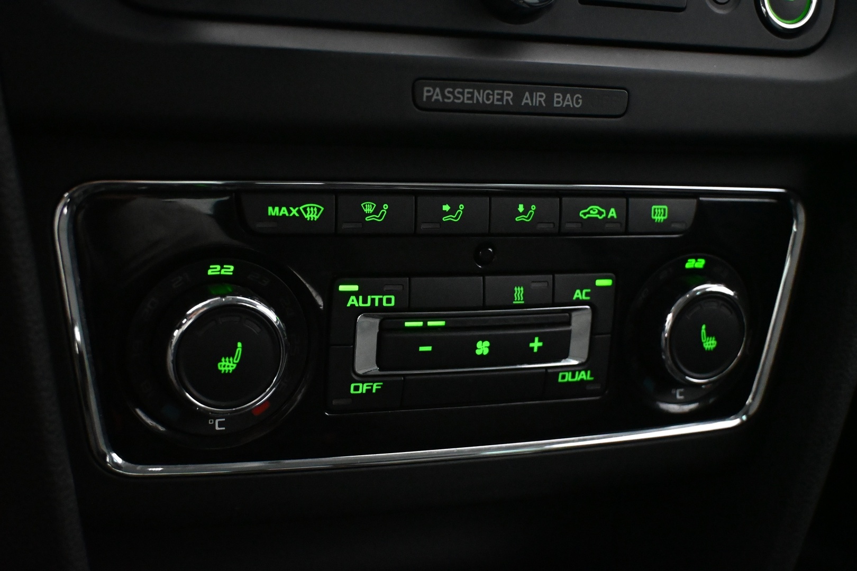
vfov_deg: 27.3
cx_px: 428
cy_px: 286
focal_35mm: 50
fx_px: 1178
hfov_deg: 40.0
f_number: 5
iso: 10000
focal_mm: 33
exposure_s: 1/50
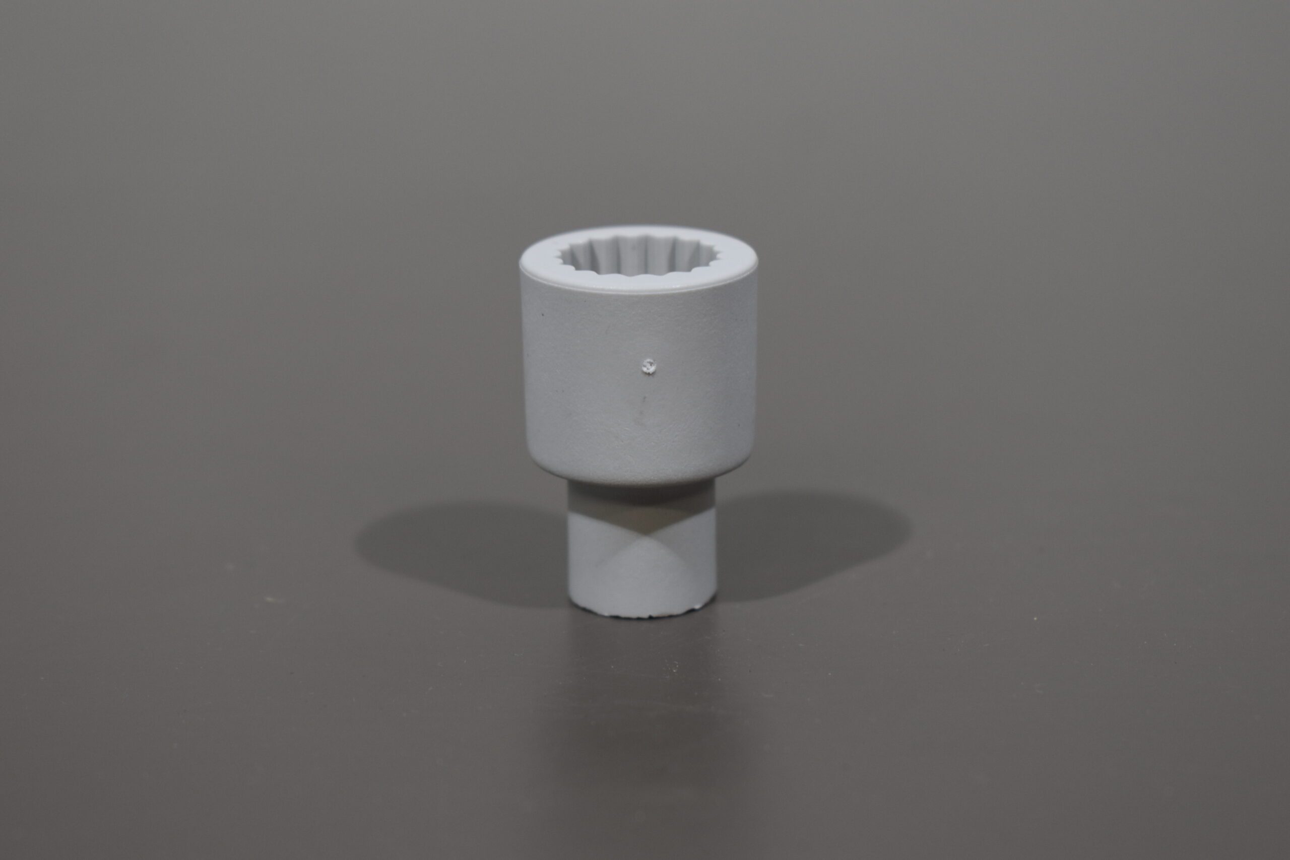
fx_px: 2956
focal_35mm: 82
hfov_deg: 24.6
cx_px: 645
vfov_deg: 16.6
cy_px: 430
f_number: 5.6
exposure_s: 1/60
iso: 450
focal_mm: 55
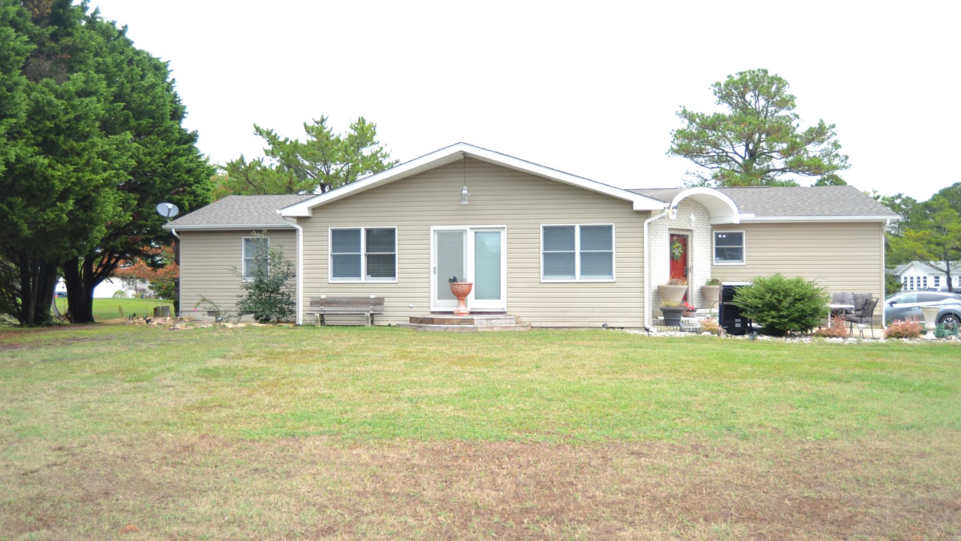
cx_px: 474
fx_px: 815
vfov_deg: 36.7
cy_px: 278
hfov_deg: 61.0
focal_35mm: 32
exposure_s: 1/250
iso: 100
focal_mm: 20
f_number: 8
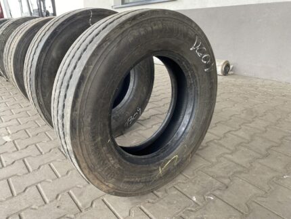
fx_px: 219
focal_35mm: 26
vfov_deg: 53.1
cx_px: 146
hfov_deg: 67.3
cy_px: 110
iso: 50
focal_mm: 4.25
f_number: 1.8
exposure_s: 1/121
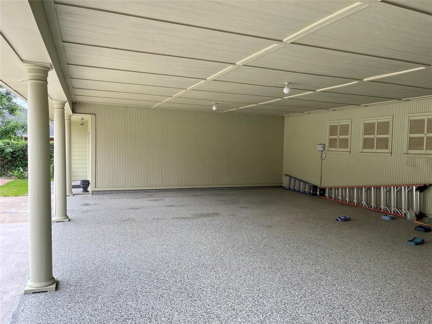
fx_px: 324
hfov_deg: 67.3
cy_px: 162
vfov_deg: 53.1
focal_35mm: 26
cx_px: 216
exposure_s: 1/515
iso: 50
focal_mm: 5.1
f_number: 1.6
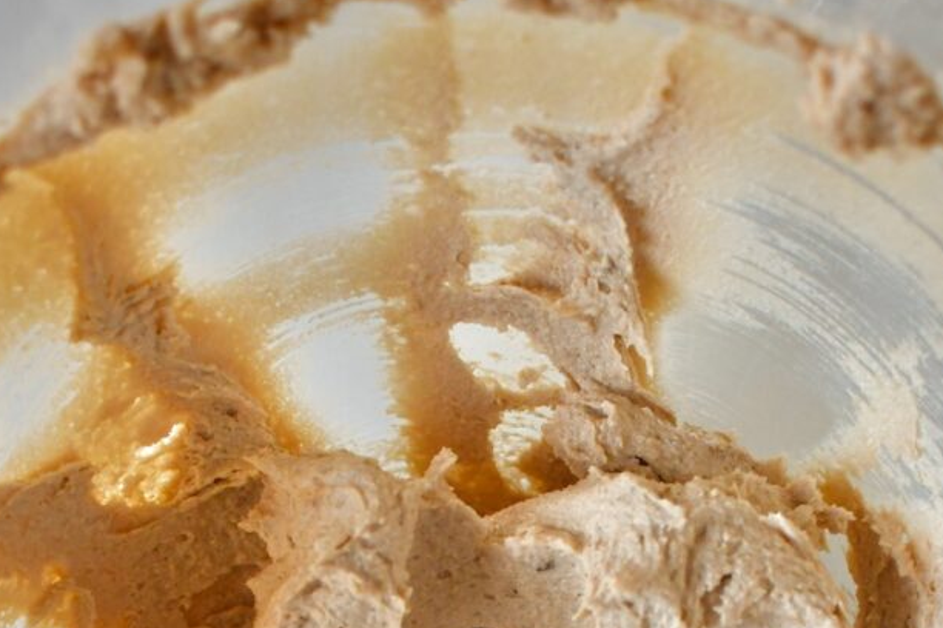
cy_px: 853
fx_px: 2672
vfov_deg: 12.9
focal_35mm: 102
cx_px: 498
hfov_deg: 20.0
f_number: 4.5
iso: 800
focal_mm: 35
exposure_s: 1/200
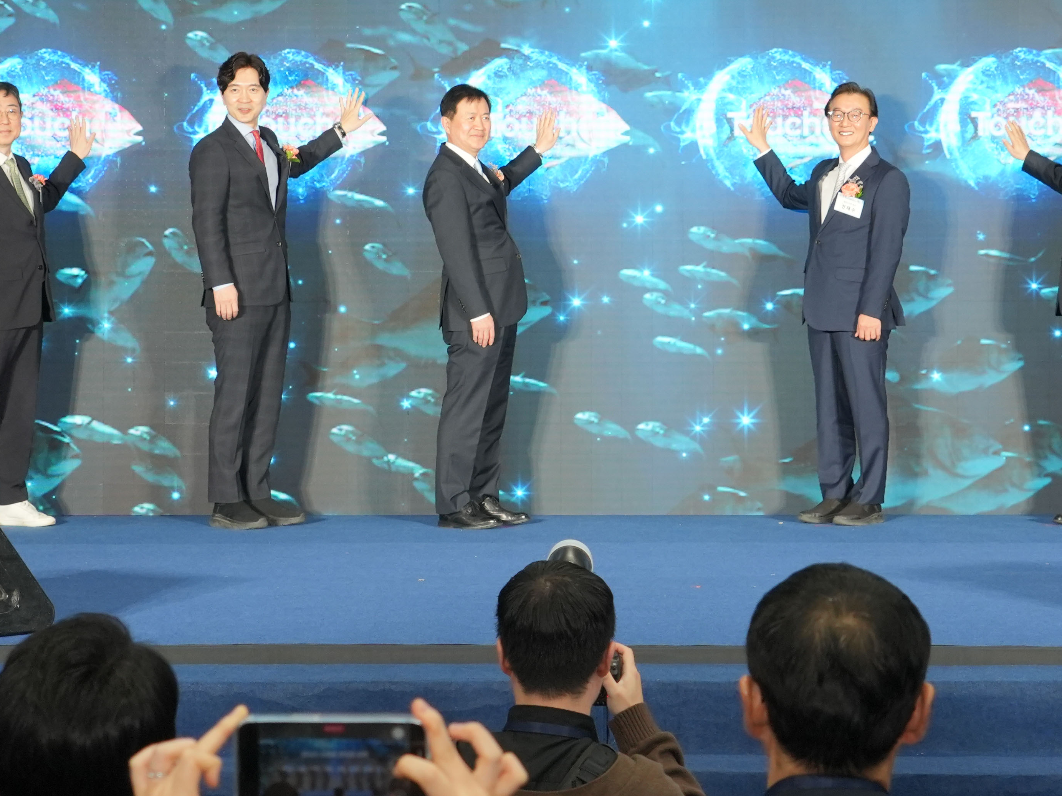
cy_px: 203
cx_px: 686
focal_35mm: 95
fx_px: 2915
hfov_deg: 20.6
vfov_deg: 15.5
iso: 1250
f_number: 5.6
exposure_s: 1/200
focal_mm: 39
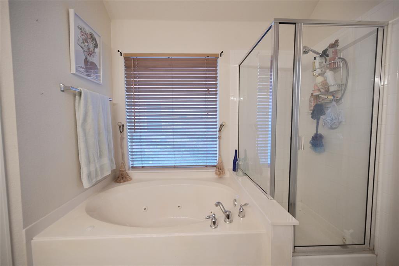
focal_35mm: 14
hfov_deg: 104.3
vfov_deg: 81.2
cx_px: 200
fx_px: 155
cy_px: 133
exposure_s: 1/40
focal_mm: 14
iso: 200
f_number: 4
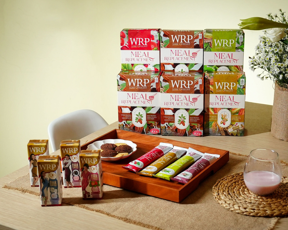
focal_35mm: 56
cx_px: 175
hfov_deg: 33.5
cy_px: 116
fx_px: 477
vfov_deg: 27.1
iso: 2000
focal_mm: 33
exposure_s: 1/100
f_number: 4.5
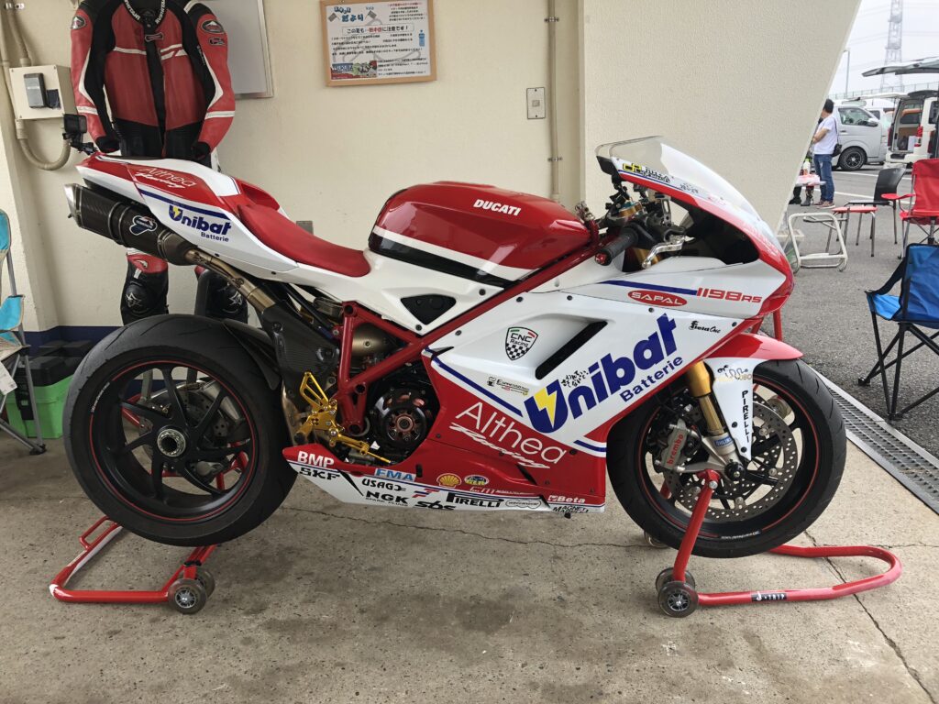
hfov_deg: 63.4
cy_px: 352
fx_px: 760
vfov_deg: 49.7
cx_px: 470
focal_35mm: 28
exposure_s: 1/248
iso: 20
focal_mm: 3.99
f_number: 1.8
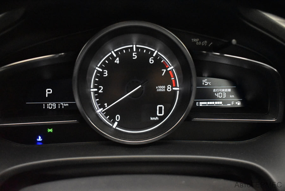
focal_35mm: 34
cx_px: 142
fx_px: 273
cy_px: 96
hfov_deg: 55.1
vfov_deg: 38.4
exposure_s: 1/80
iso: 9000
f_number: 3.8
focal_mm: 23
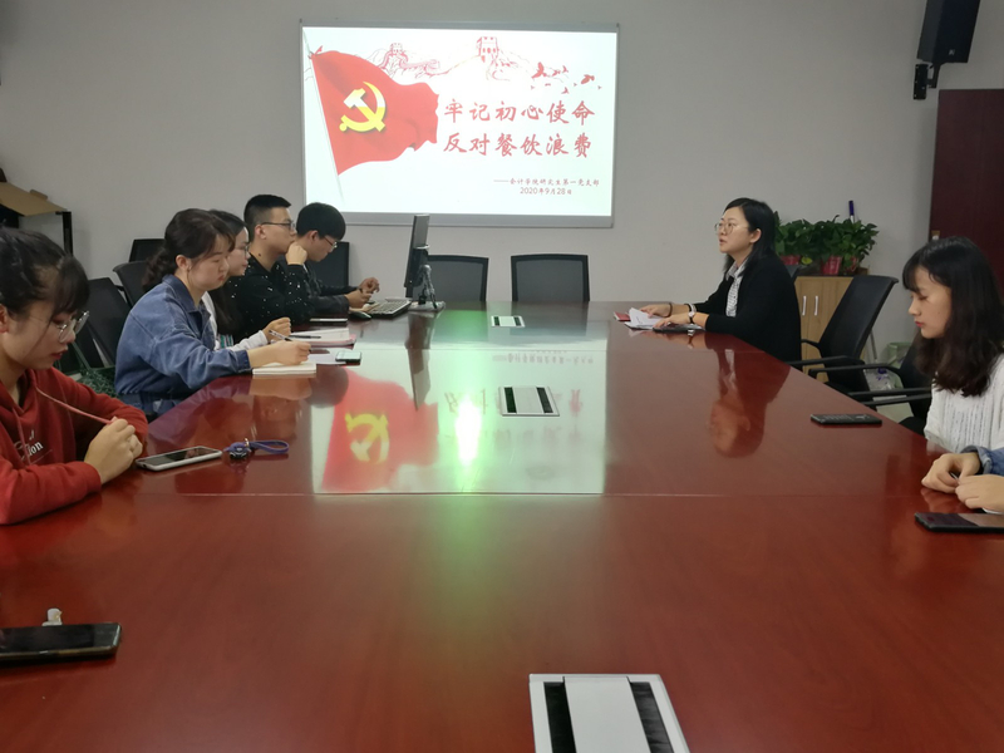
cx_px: 502
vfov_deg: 41.8
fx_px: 986
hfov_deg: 54.0
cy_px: 376
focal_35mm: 34
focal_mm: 3.84
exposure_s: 1/50
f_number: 2.2
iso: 160
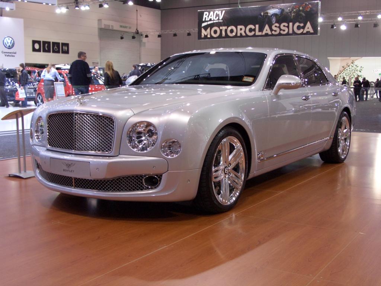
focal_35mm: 43
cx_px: 190
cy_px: 143
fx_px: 473
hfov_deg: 43.9
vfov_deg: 33.6
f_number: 3
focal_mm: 9.2
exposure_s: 1/50
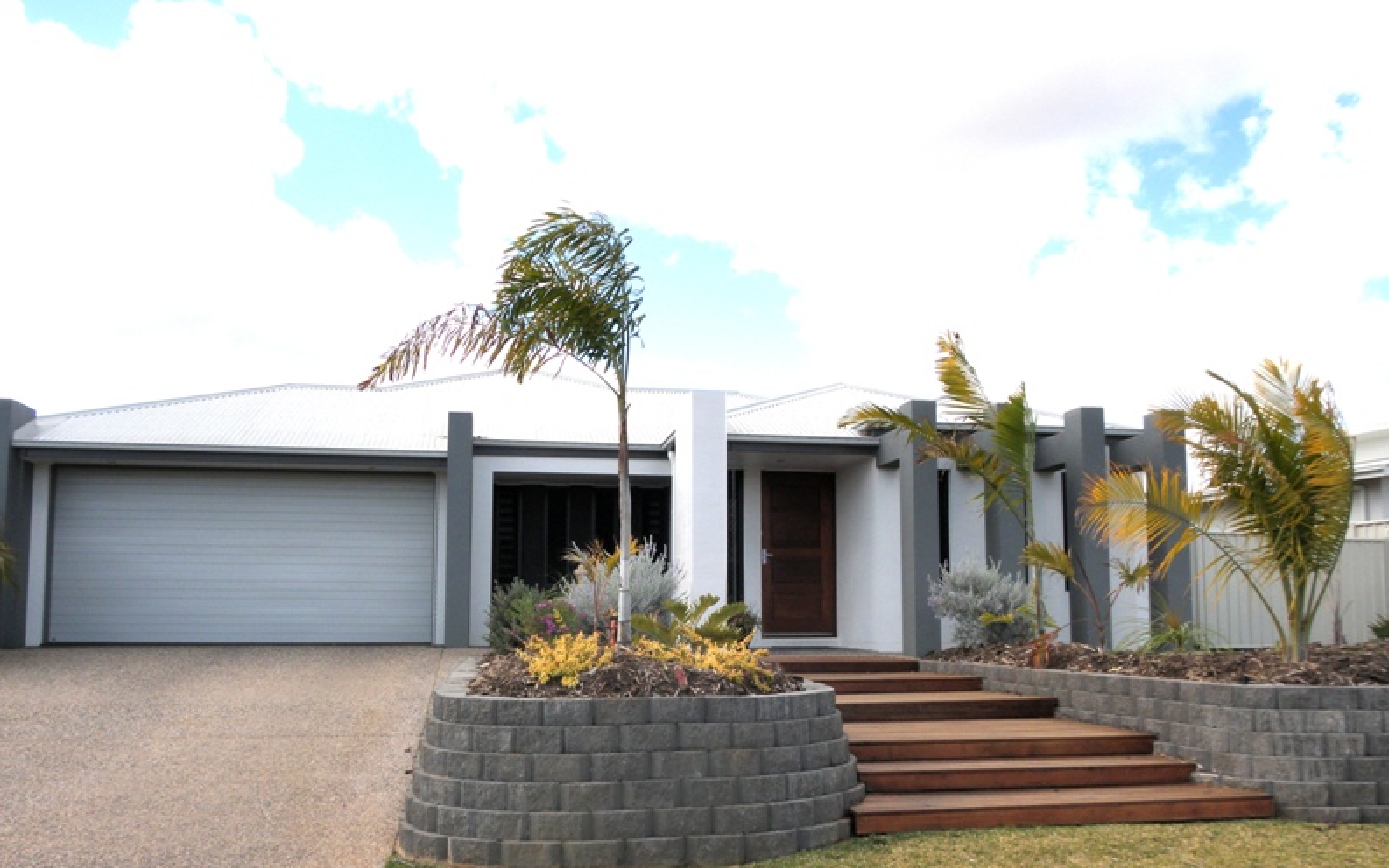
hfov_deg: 61.2
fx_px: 1174
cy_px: 513
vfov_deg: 40.5
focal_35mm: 31
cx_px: 699
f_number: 5.6
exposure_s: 1/320
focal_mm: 5.2
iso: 64
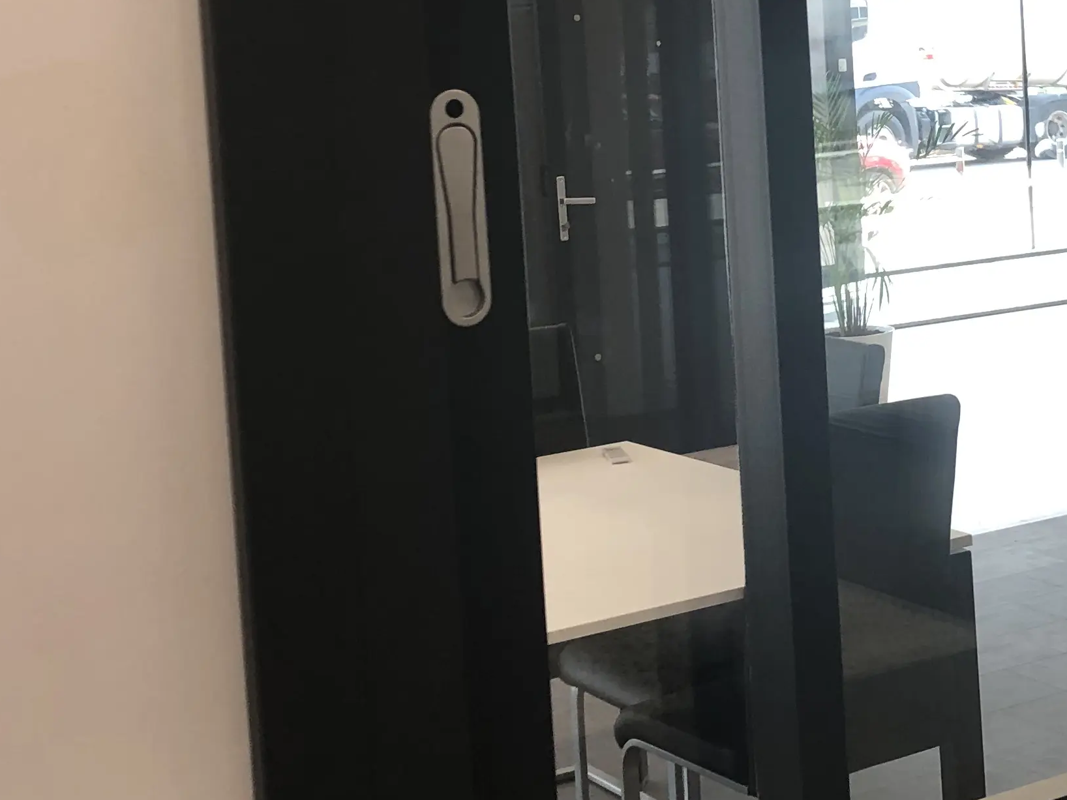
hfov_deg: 27.4
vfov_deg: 21.0
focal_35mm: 69
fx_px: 2127
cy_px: 143
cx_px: 909
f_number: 1.8
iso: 25
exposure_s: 1/33
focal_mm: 4
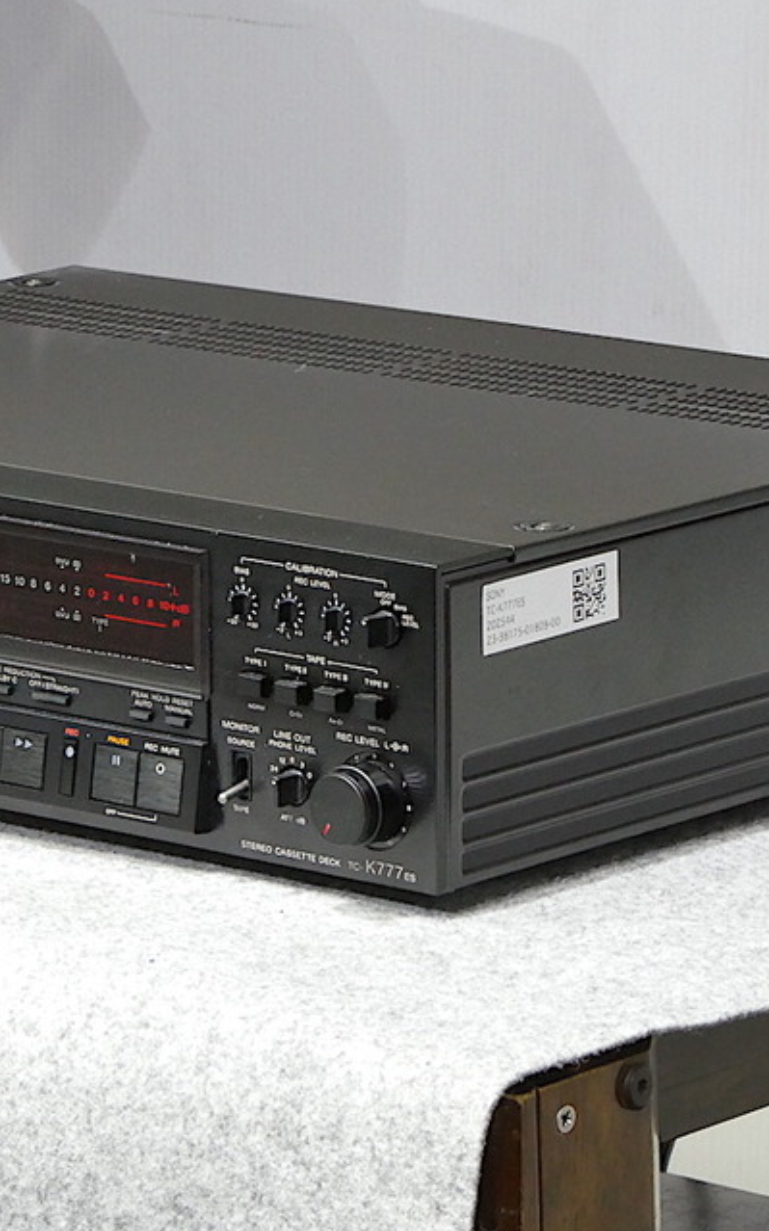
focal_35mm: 215
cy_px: 545
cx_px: 218
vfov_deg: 9.8
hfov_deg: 6.1
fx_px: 7214
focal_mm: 24.2
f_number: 6.3
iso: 400
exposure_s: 1/4
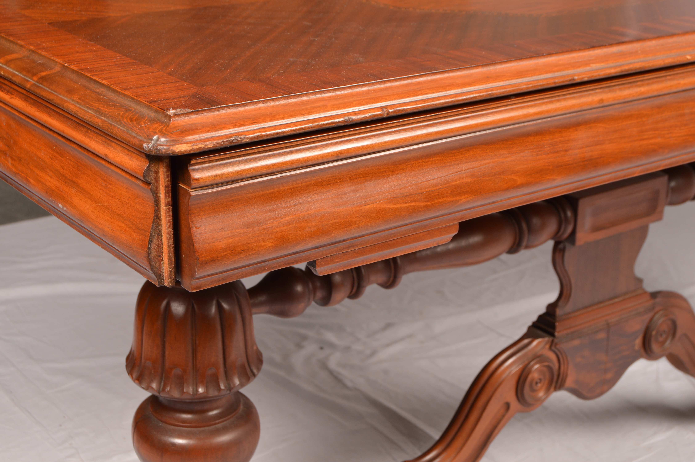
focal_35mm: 60
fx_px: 1157
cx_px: 348
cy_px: 231
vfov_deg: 22.6
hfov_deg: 33.4
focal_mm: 40
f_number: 10
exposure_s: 1/125
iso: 200
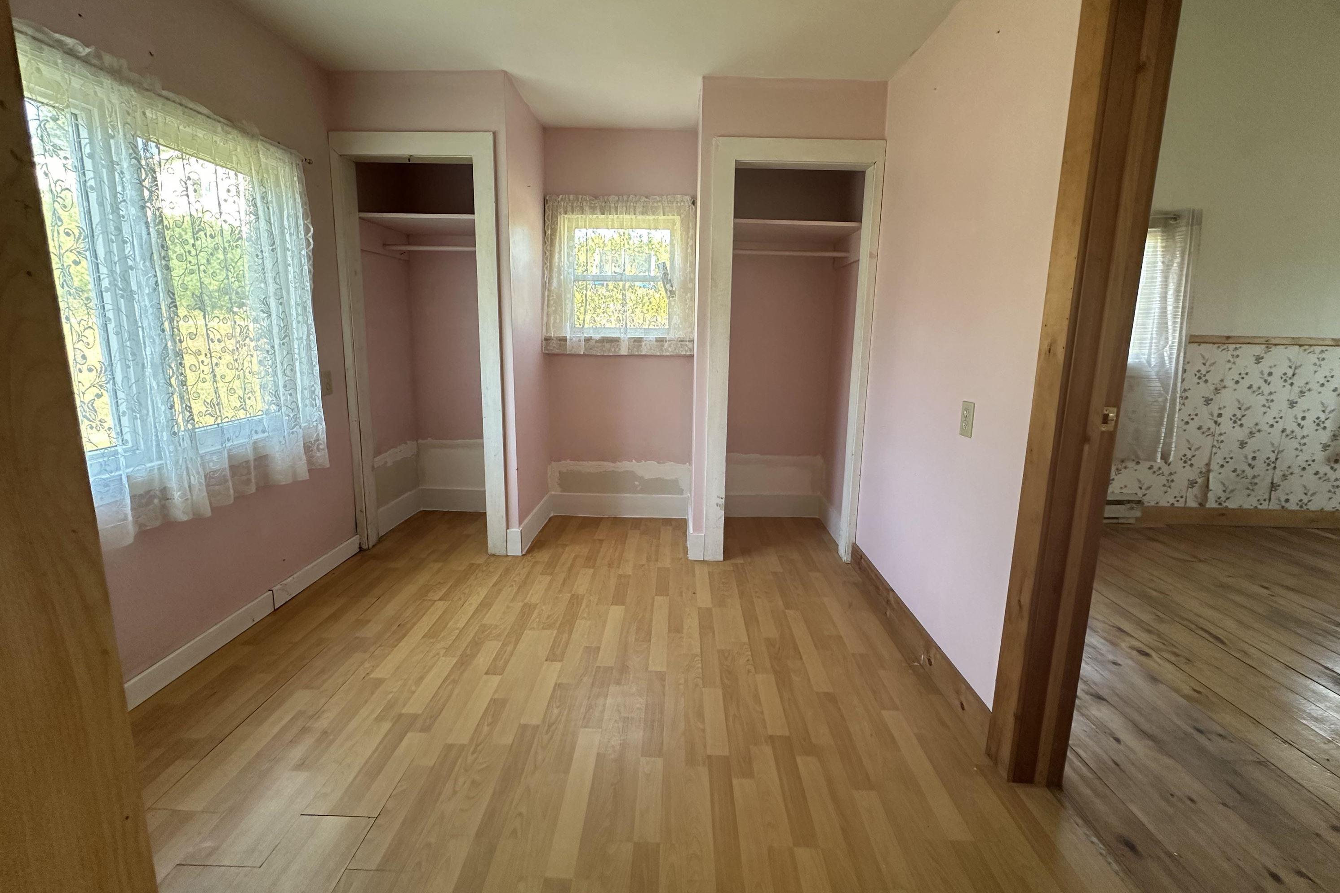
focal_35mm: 15
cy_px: 420
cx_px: 668
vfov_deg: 77.2
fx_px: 558
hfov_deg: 100.4
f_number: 2.2
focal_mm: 2.22
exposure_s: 1/120
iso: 250
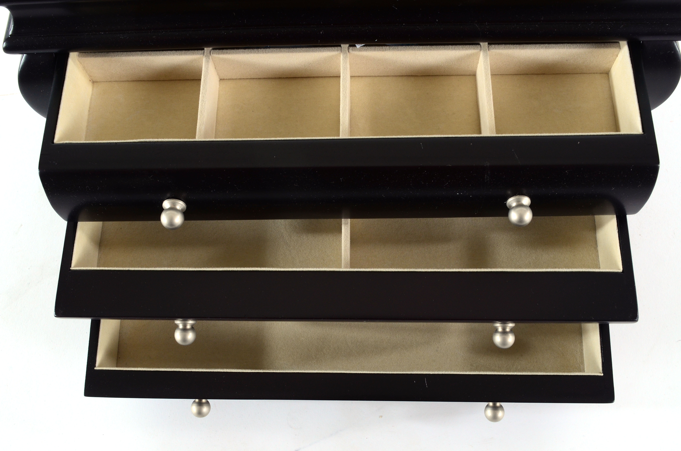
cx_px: 340
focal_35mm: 40
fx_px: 765
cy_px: 226
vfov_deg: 32.9
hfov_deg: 48.0
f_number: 18
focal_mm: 27
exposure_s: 1/80
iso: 400
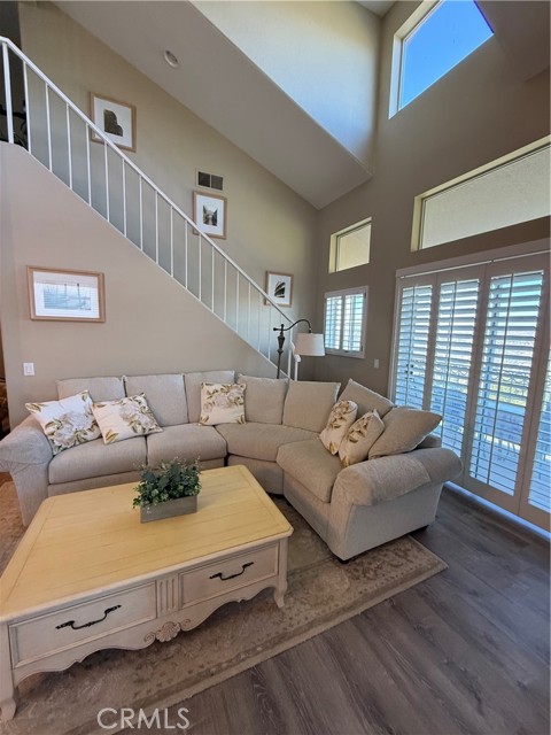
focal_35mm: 14
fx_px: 297
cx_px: 276
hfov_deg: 85.7
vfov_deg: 102.1
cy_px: 368
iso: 320
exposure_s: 1/120
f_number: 2.2
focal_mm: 2.22
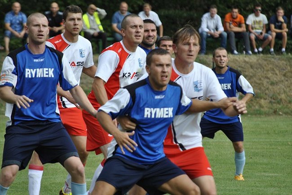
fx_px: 2433
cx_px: 146
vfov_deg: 4.6
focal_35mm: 300
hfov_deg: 6.9
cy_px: 98
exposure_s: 1/500
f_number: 5.6
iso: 220
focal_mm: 200
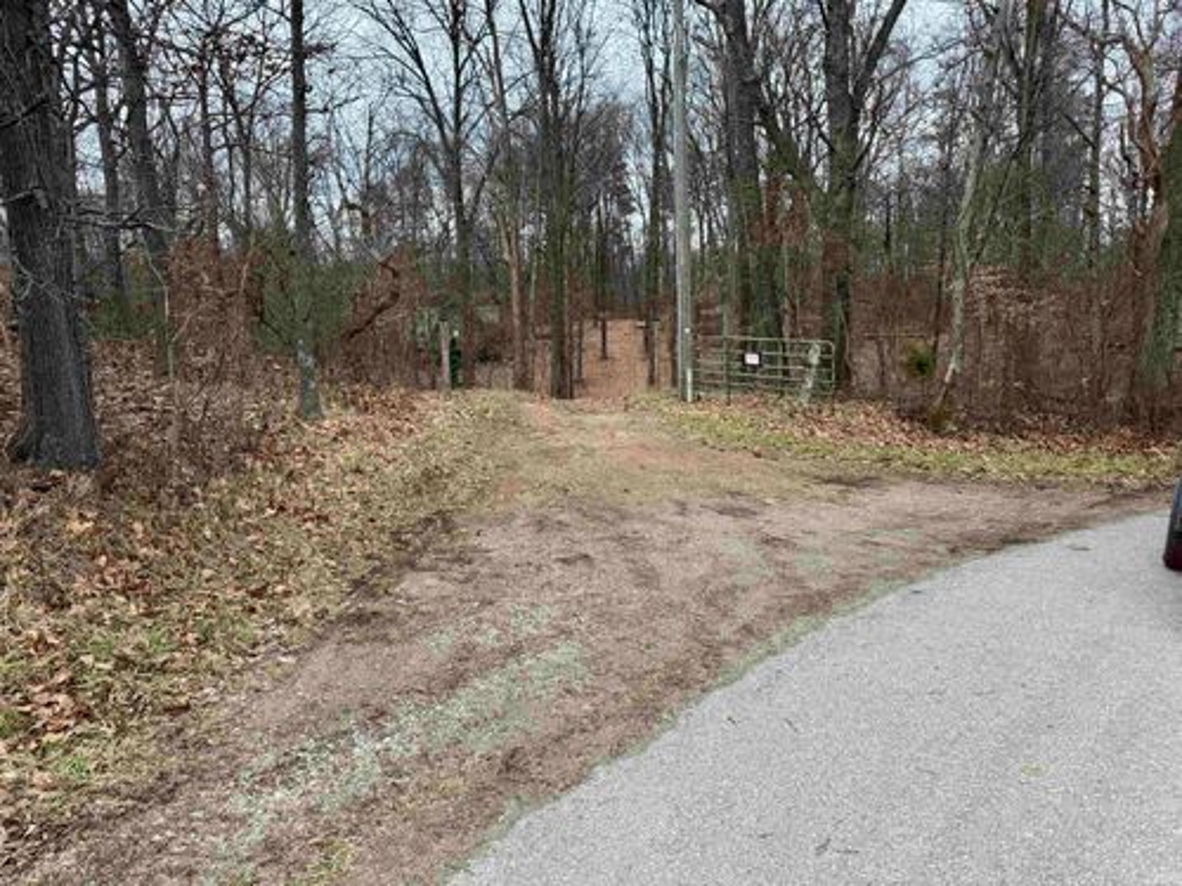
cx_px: 591
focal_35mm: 24
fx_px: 820
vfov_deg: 56.8
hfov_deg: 71.6
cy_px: 443
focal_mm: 6.76
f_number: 1.78
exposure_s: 1/60
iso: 640
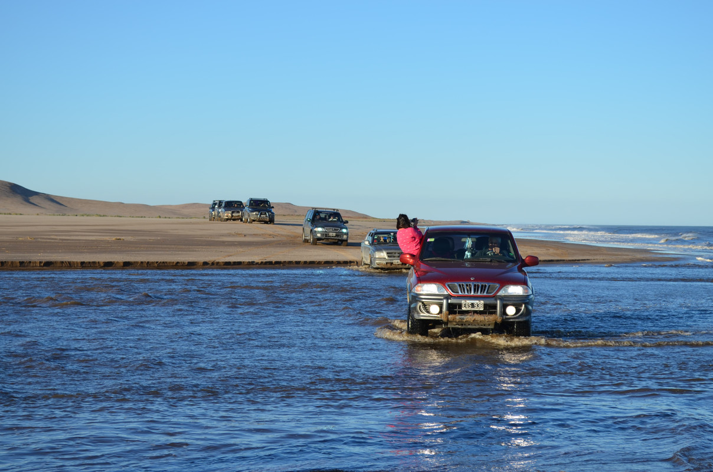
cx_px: 356
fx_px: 1631
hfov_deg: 24.7
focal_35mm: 82
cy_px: 236
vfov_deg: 16.5
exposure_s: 1/250
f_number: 8
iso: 100
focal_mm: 55
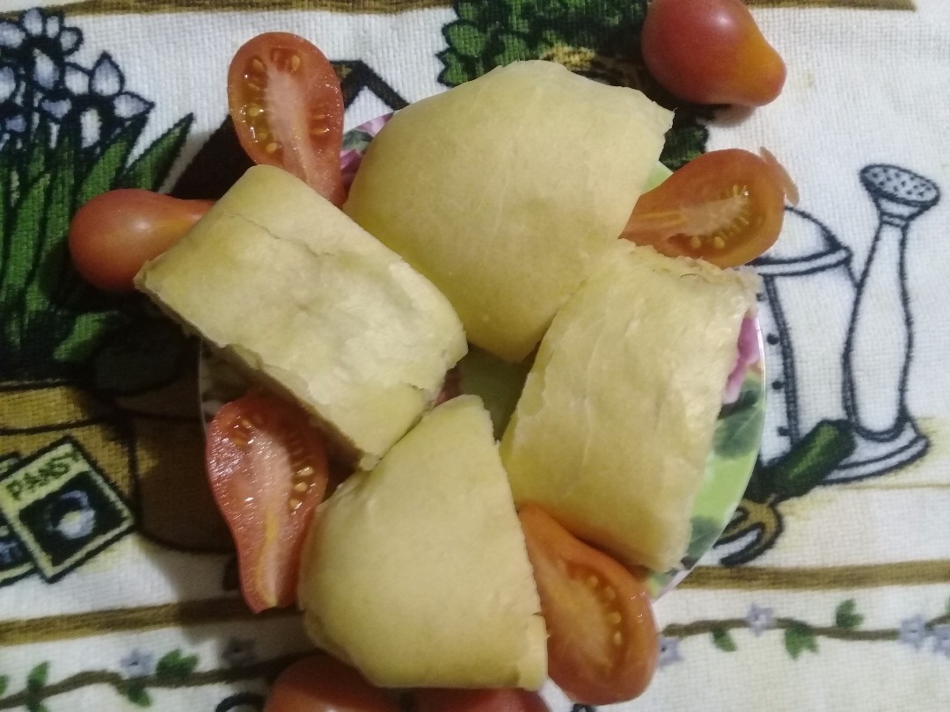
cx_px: 475
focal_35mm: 31
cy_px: 356
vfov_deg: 45.4
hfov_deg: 58.4
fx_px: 851
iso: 250
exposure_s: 1/17
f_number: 2.2
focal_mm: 3.3
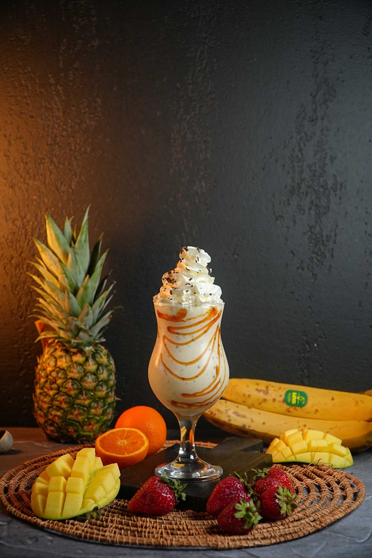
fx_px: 713
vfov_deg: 42.7
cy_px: 279
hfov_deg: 29.2
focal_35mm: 46
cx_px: 186
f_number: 4.5
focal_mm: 31
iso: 1250
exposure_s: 1/200
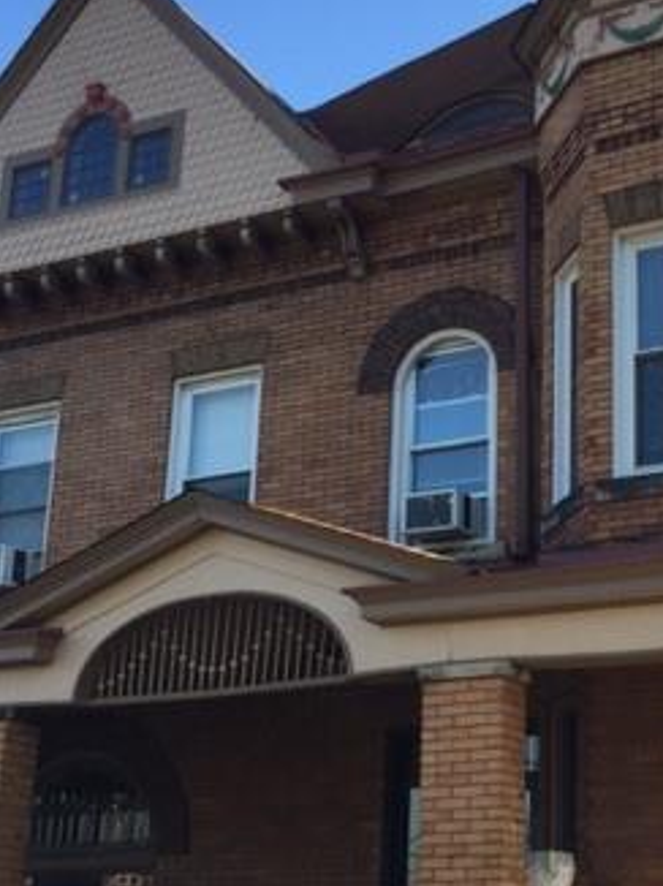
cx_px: 562
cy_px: 544
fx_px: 1458
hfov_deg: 25.0
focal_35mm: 57
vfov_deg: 33.7
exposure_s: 1/590
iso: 32
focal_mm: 4.15
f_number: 2.2
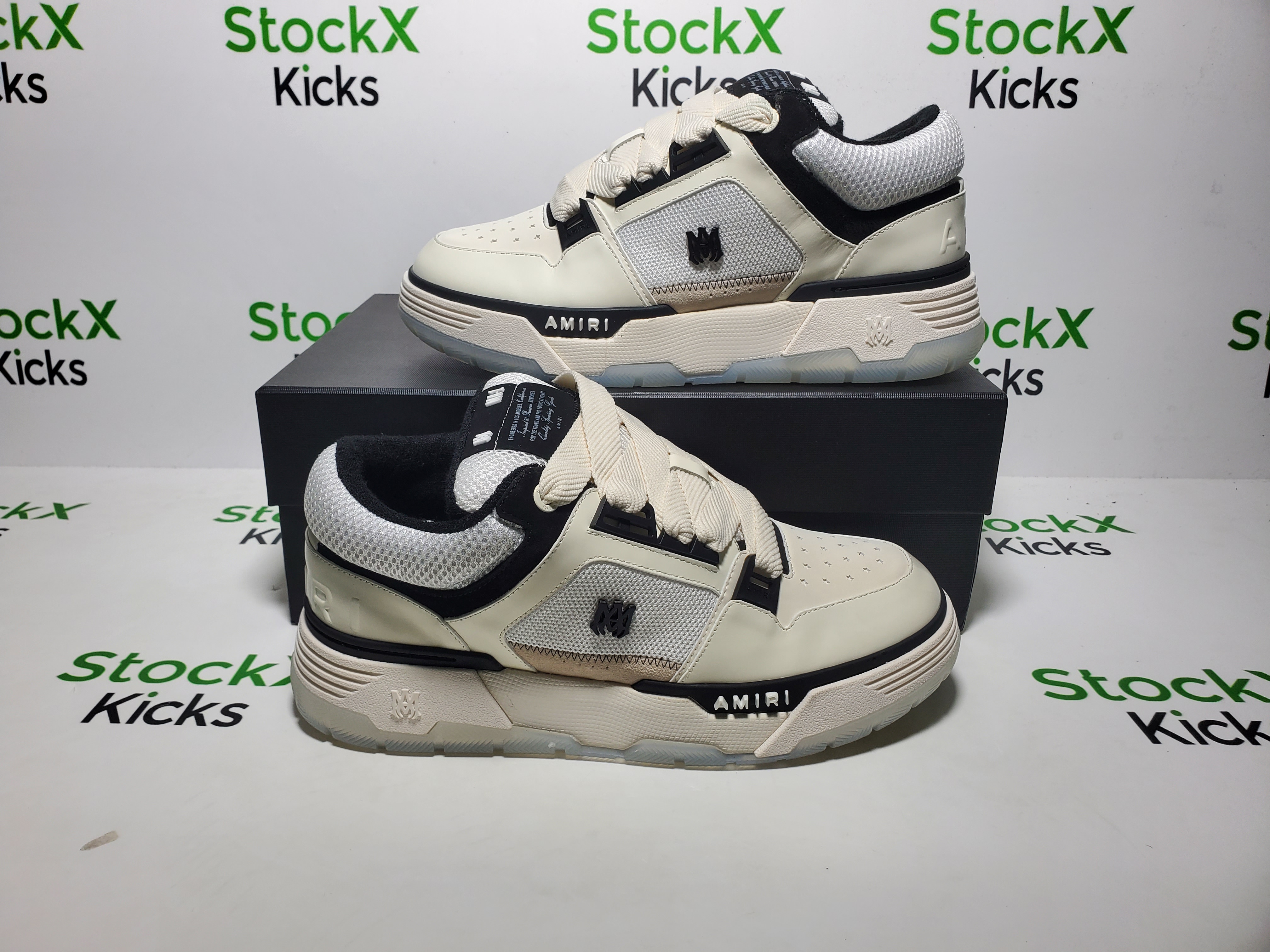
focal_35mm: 26
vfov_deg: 53.1
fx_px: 954
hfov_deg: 67.3
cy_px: 476
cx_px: 635
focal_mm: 4.3
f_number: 2.4
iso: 50
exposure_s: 1/260
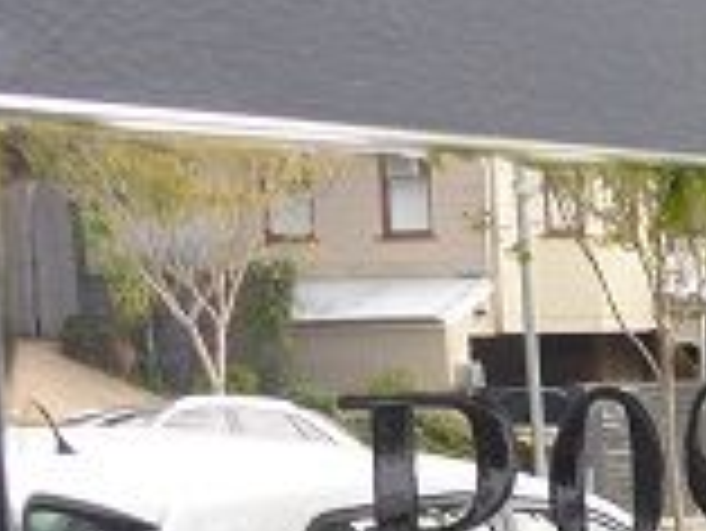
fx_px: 2592
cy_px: 824
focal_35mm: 127
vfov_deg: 11.2
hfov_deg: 14.9
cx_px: 895
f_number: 3.3
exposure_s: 1/125
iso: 100
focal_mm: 4.3
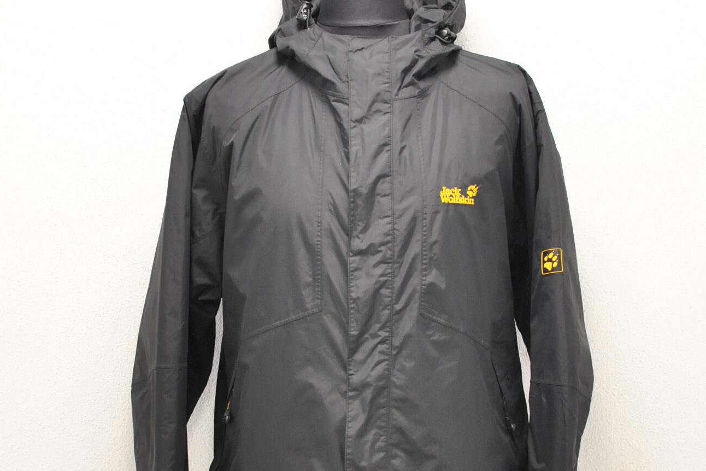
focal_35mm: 79
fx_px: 1545
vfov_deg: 17.3
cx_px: 352
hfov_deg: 25.7
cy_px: 310
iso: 800
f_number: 4
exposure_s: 1/80
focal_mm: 35
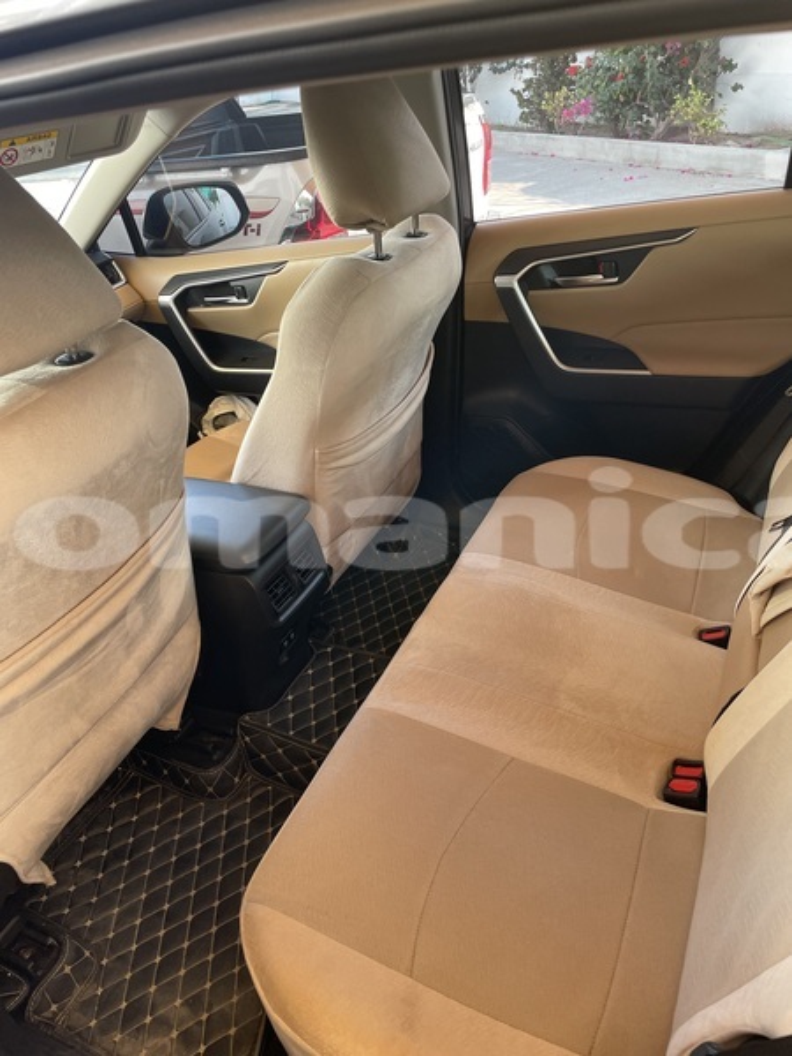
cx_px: 396
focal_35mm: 26
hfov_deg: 53.1
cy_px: 528
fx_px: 793
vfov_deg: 67.3
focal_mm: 4.2
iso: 125
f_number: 1.6
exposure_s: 1/108
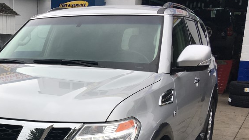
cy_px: 129
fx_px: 376
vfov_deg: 20.6
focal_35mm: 57
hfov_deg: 35.3
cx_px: 46
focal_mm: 4.15
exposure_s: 1/295
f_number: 2.2
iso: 25
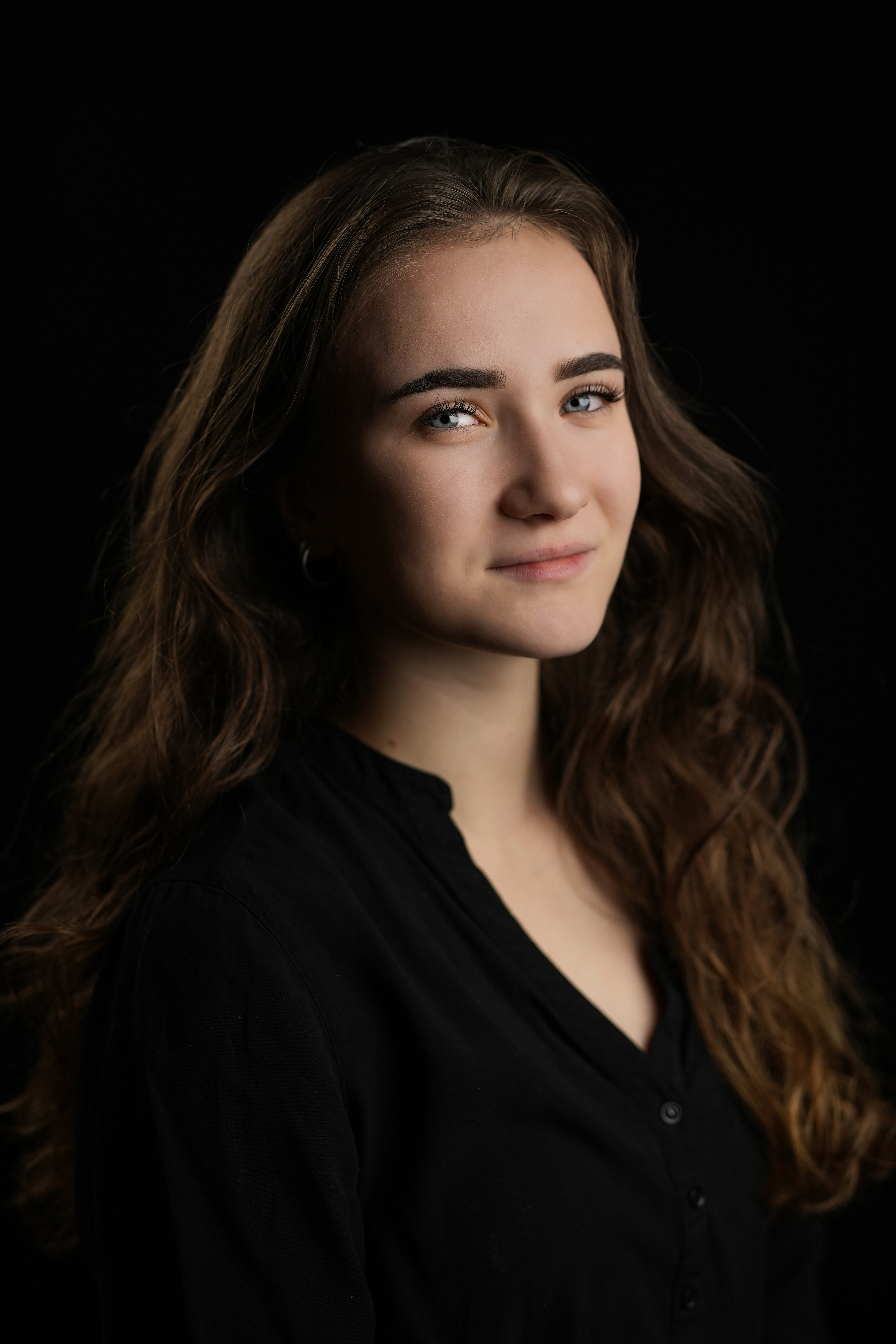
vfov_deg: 39.6
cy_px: 672
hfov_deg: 27.0
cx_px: 448
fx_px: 1867
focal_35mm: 50
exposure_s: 1/320
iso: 250
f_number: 2
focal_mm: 50
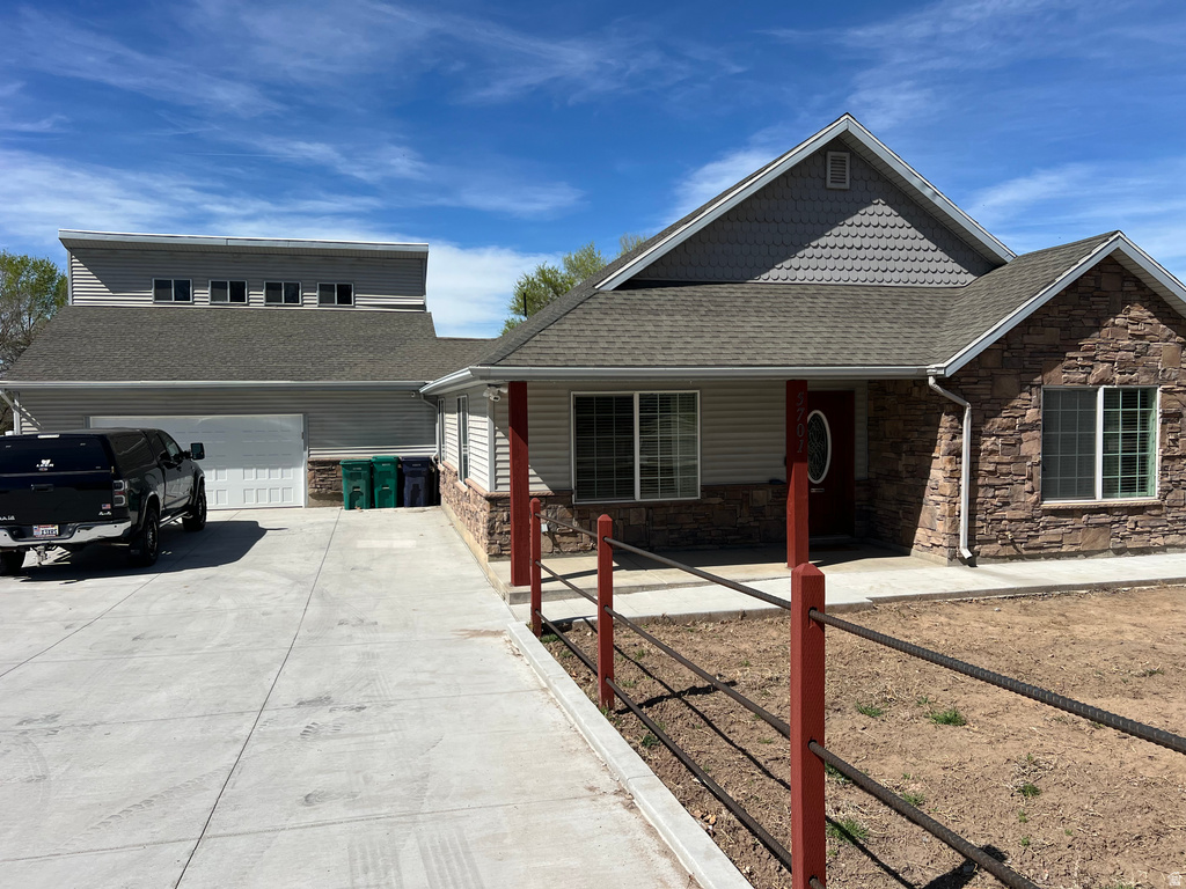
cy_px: 444
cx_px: 593
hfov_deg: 67.3
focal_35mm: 26
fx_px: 891
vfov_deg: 53.1
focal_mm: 5.7
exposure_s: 1/6579
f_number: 1.5
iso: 50
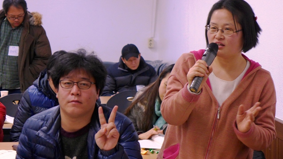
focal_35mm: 95
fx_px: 713
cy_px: 72
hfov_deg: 22.5
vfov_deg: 12.7
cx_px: 142
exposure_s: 1/125
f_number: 2.3
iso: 400
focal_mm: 17.7
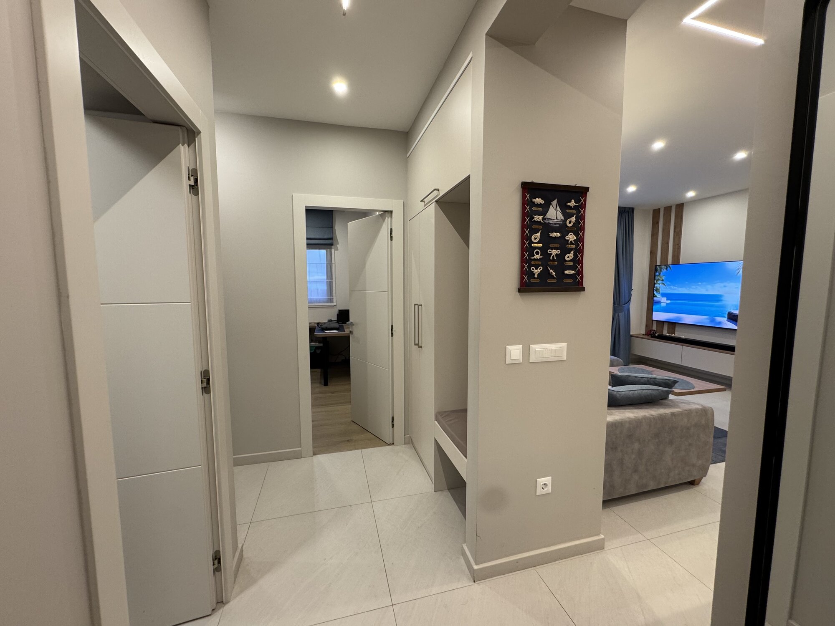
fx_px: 338
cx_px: 418
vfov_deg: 85.7
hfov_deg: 102.1
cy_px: 313
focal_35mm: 14
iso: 160
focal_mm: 2.22
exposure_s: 1/50
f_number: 2.2
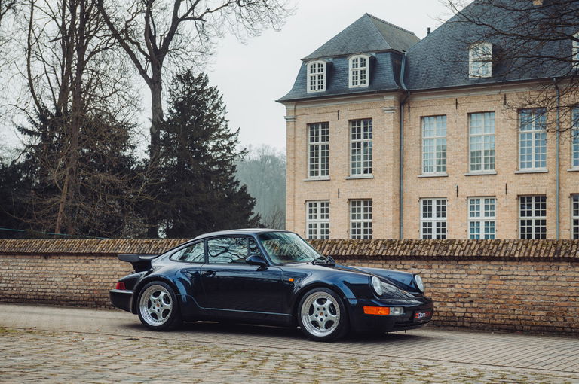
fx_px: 932
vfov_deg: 23.3
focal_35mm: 58
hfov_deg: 34.5
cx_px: 290
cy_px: 192
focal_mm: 58
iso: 400
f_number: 4.5
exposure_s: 1/100
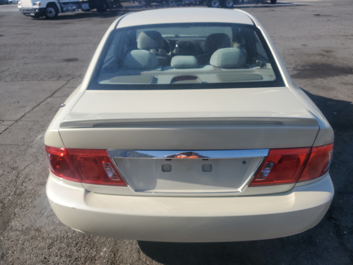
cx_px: 176
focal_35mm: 26
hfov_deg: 67.3
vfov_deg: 53.1
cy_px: 132
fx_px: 265
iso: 50
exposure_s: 1/5000
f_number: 1.5
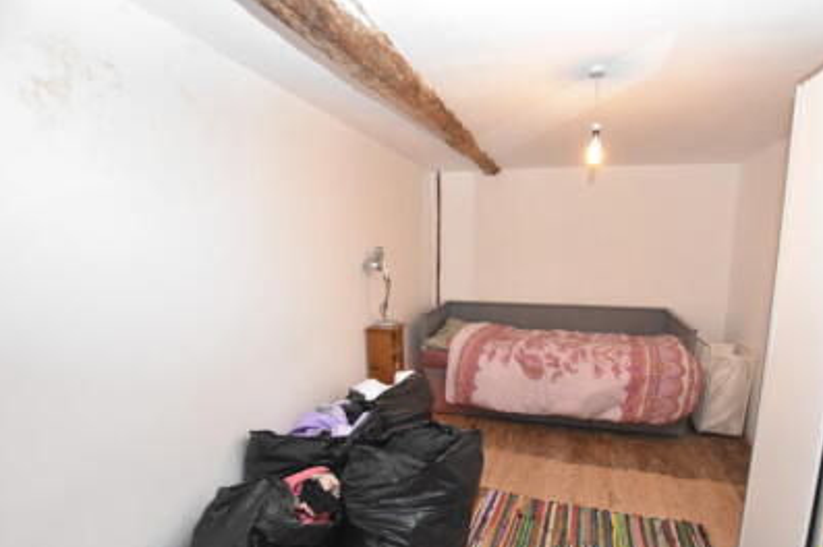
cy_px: 310
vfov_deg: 67.0
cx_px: 475
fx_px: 411
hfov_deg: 89.4
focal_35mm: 18
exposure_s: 1/60
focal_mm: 10
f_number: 4
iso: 2200
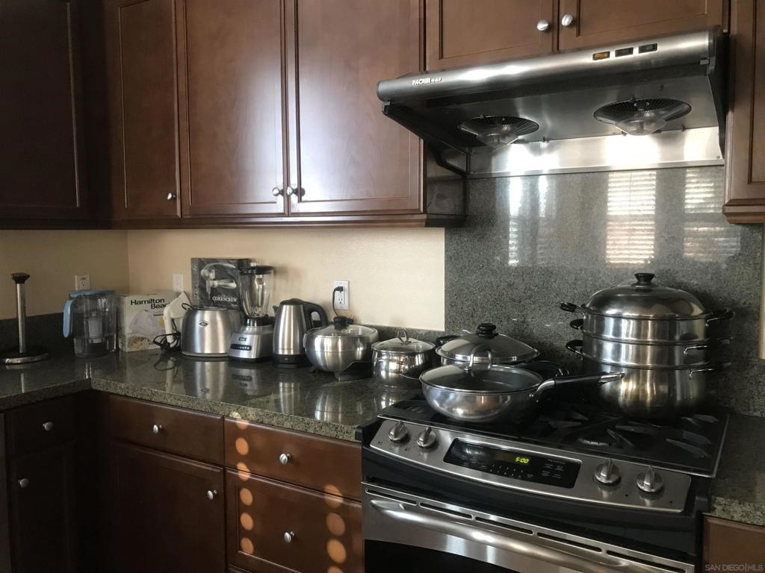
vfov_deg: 49.7
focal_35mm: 28
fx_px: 619
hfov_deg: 63.4
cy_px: 286
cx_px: 382
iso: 64
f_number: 1.8
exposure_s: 1/15
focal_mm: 3.99
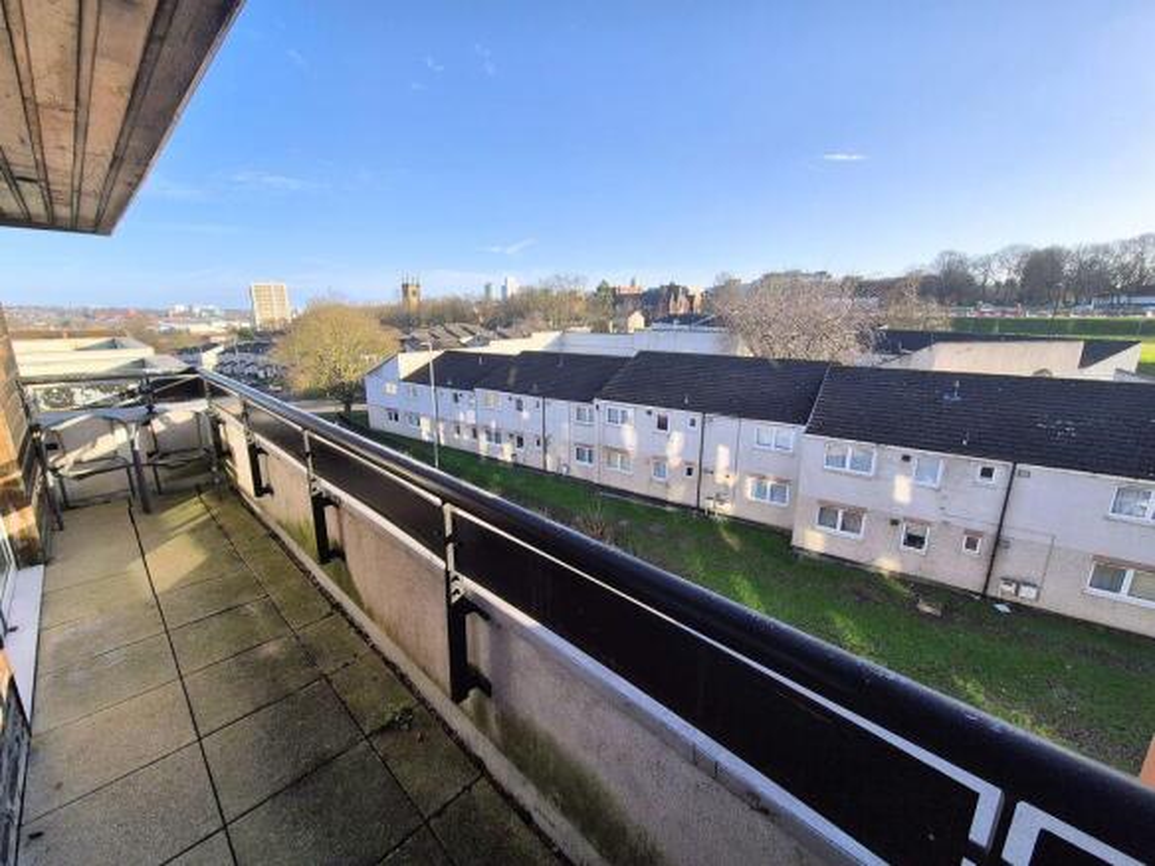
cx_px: 578
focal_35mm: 13
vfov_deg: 89.9
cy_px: 433
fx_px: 434
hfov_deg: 106.2
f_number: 2.2
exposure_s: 1/992
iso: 50
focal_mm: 2.2
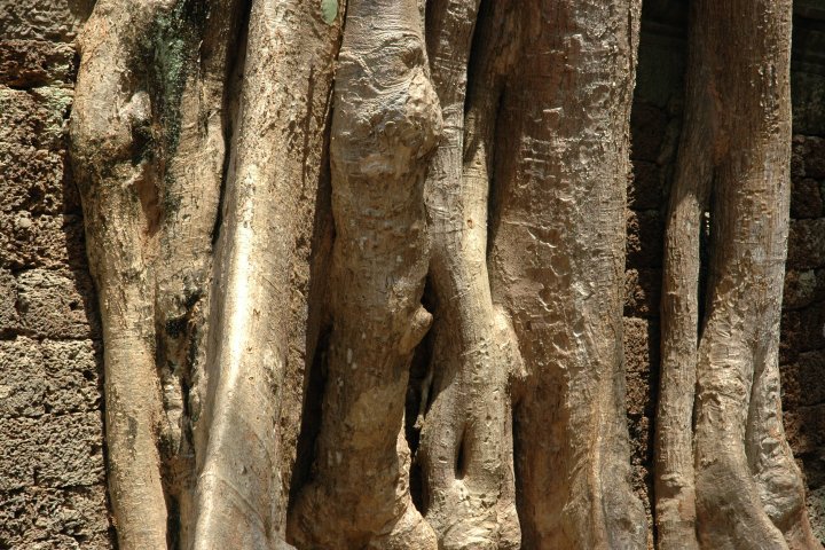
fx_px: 2062
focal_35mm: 90
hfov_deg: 22.6
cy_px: 275
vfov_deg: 15.2
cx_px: 412
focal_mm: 60
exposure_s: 1/200
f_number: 7.1
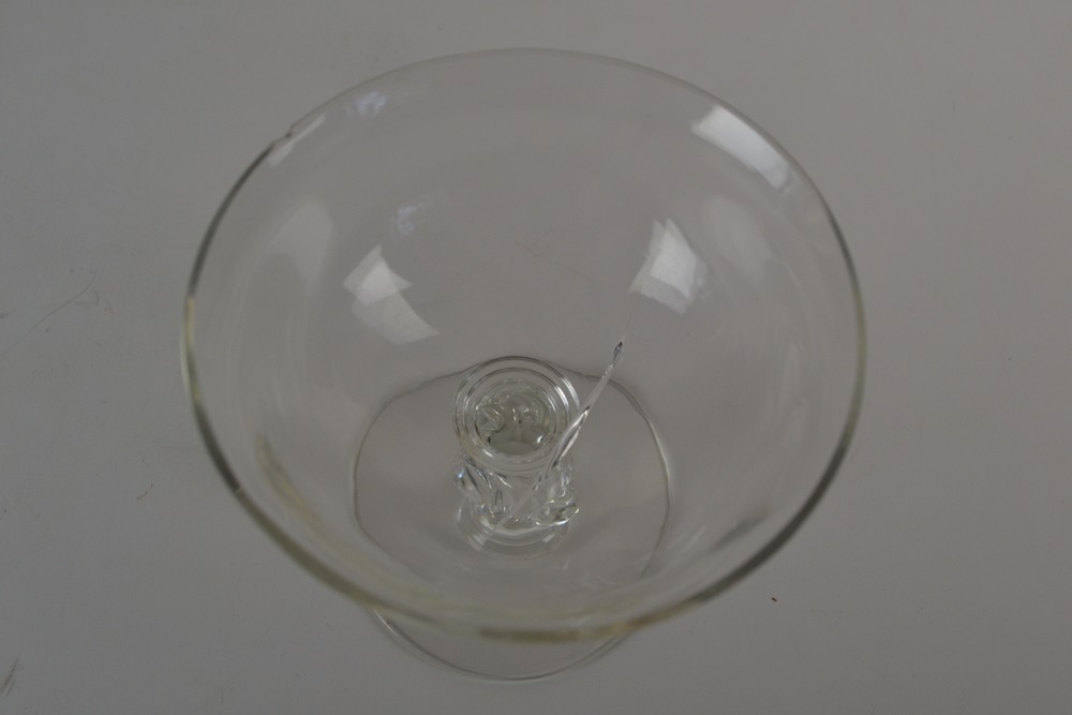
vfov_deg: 36.9
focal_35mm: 36
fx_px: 1072
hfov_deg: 53.1
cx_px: 536
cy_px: 358
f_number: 7.1
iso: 400
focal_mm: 24
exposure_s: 1/60
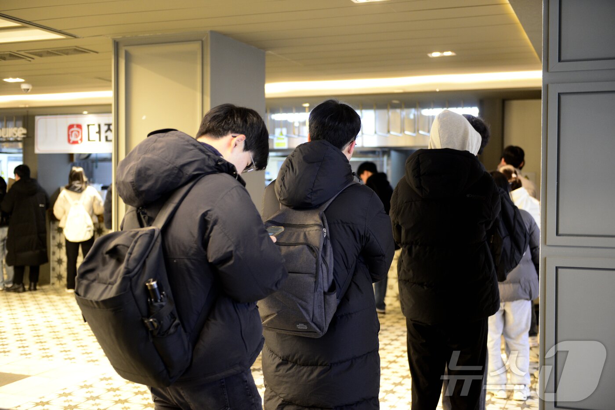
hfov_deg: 43.6
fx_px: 769
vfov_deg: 29.9
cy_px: 205
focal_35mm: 45
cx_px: 308
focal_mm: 45
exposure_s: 1/30
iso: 1250
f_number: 2.8
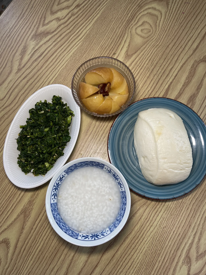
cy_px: 138
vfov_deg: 69.4
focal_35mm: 25
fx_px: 198
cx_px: 103
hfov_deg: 54.9
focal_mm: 5.1
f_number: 1.6
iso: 100
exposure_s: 1/100
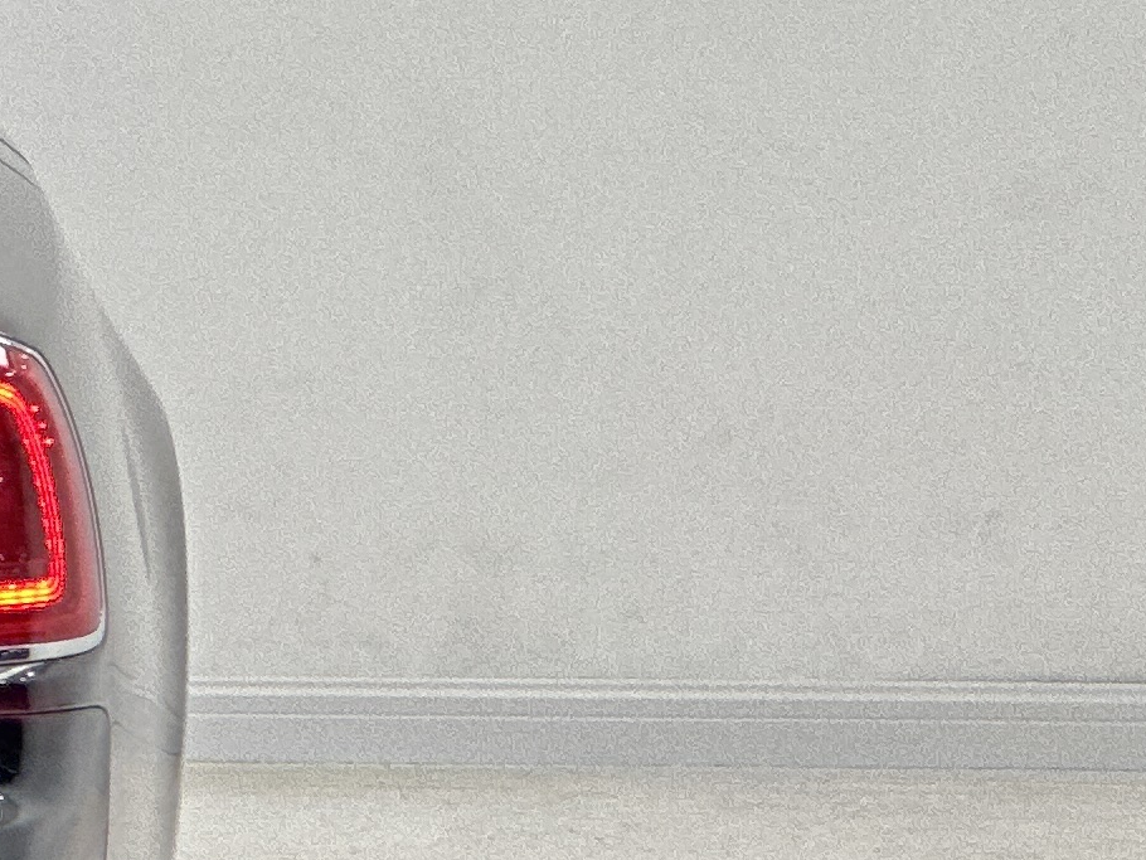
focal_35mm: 341
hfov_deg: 5.7
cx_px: -1175
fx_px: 11292
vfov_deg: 4.4
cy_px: -142
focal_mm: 9
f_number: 2.8
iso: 125
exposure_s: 1/121
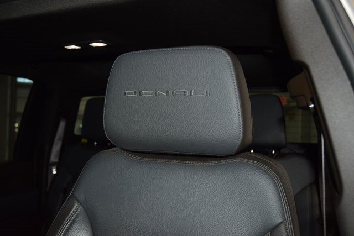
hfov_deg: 53.1
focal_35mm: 36
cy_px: 118
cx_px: 177
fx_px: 354
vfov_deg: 36.9
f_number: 3.8
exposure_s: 1/125
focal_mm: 24
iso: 1600
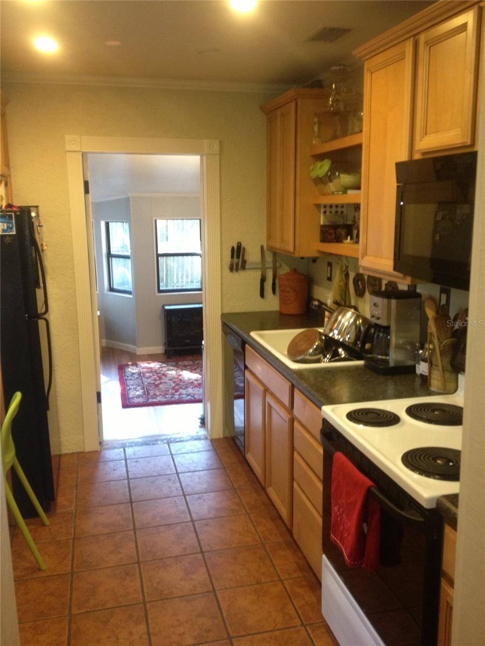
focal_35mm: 35
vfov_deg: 52.6
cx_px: 242
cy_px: 323
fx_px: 654
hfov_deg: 40.7
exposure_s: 1/20
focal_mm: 4.28
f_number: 2.4
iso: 200
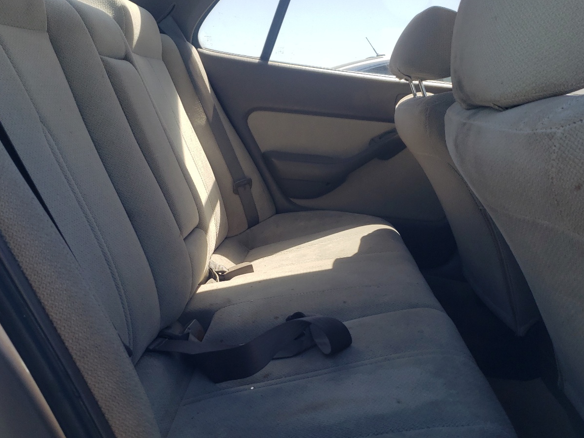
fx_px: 590
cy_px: 245
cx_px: 265
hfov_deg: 52.6
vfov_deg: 40.6
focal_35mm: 35
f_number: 1.5
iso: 50
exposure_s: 1/1429
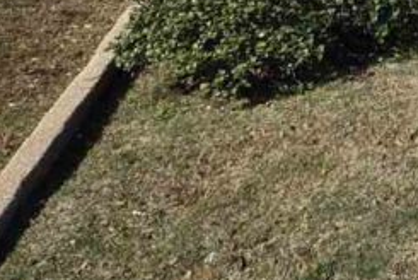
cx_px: 674
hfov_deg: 20.9
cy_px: -220
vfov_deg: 15.2
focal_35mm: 78
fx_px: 907
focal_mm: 5.4
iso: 25
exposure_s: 1/2679
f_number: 1.8
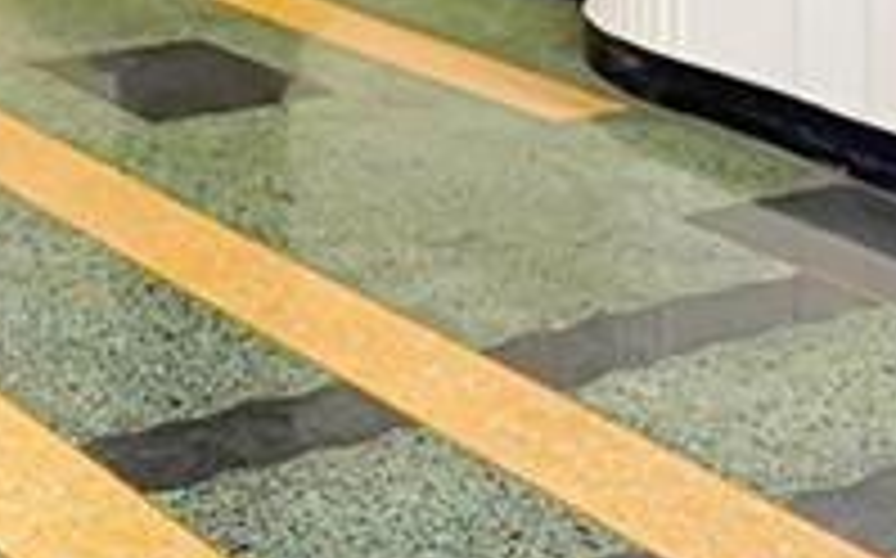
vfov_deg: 12.9
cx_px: -288
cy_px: -594
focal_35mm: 87
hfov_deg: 21.5
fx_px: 2113
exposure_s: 1/160
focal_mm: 11
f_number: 2.2
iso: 1600
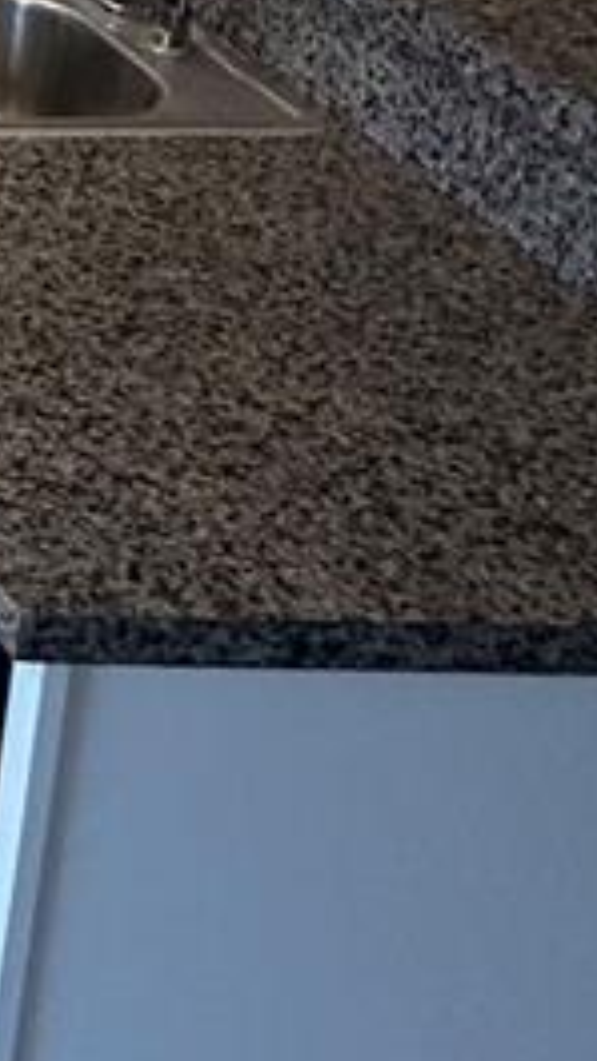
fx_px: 1942
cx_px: -1078
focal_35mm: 69
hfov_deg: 11.7
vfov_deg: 27.5
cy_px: -156
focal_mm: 2.22
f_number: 2.2
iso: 320
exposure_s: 1/120
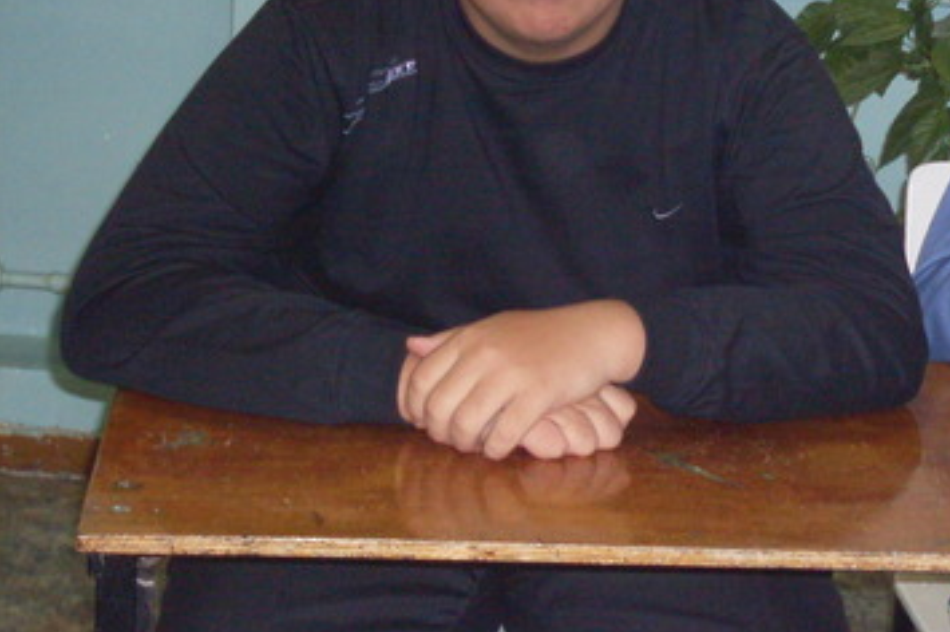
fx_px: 4007
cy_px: 123
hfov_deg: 13.4
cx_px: 851
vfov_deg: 9.0
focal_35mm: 152
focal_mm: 13.5
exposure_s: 1/60
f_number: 4
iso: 240
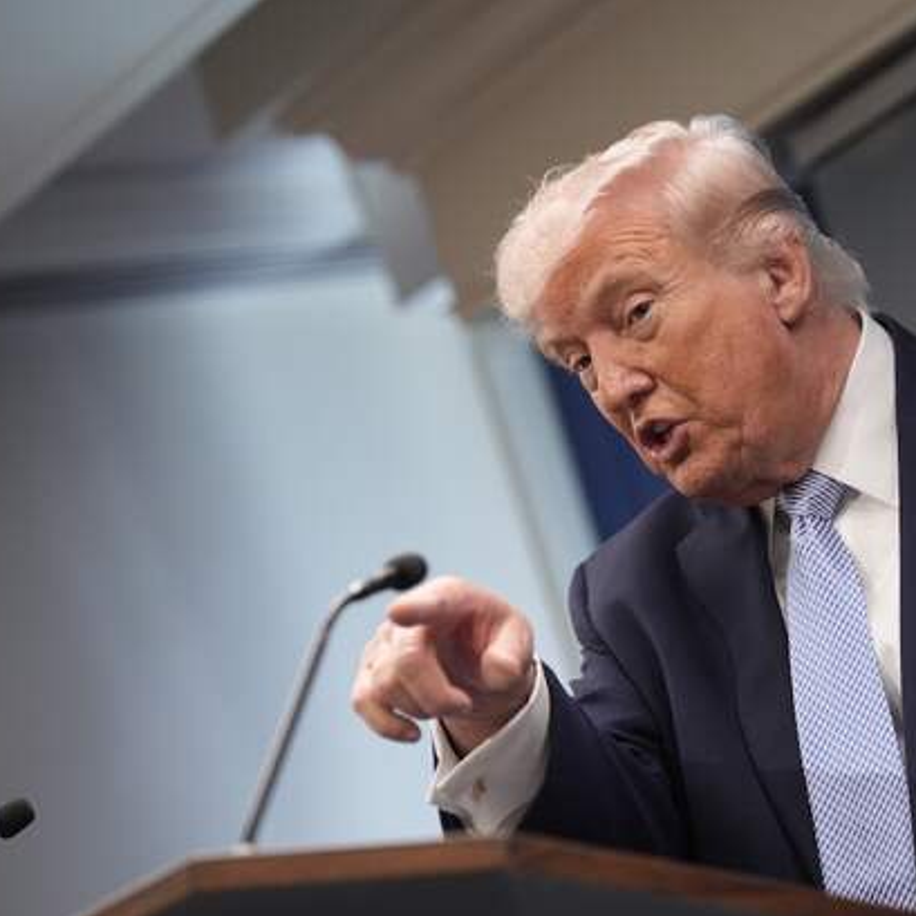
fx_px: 4012
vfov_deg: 13.0
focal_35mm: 134
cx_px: 665
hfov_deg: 13.0
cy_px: 458
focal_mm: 104
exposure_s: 1/250
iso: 2500
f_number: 3.5
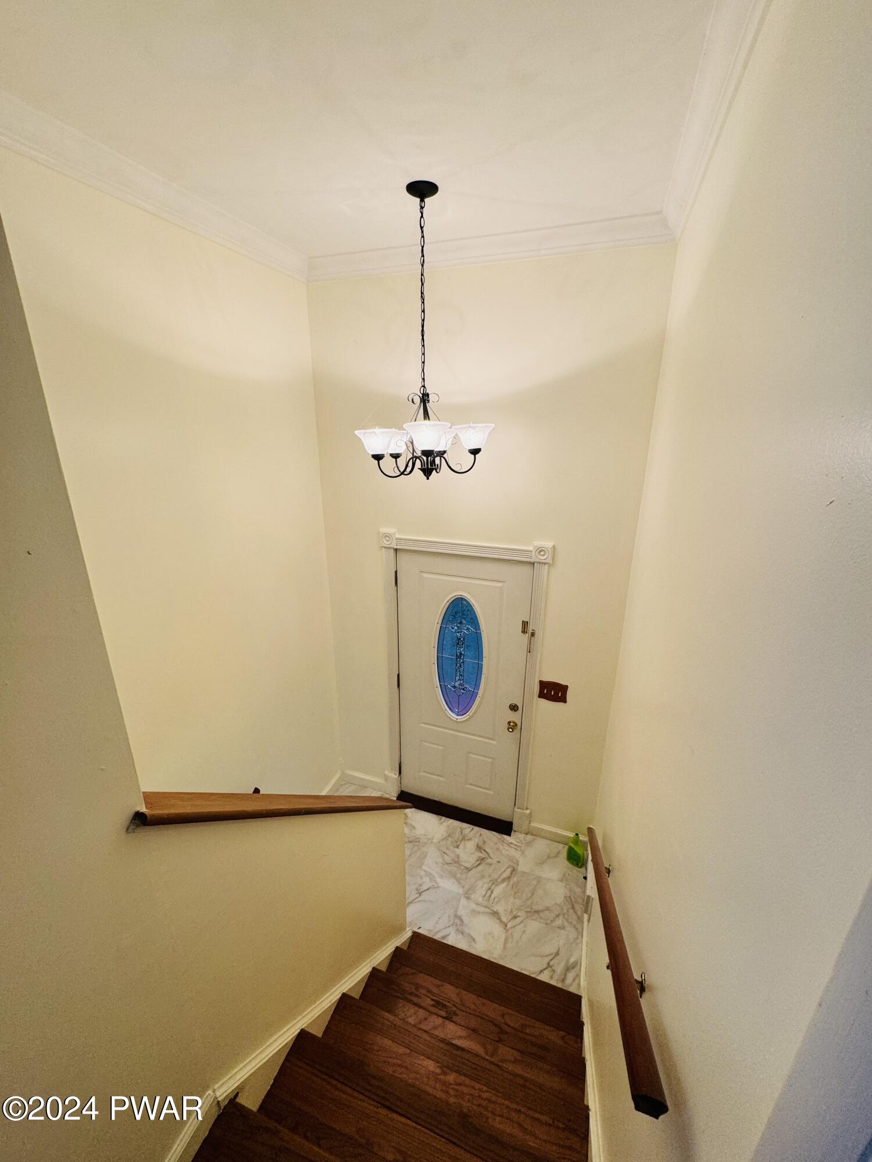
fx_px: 470
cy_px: 581
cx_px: 436
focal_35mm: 14
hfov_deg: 85.7
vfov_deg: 102.1
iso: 100
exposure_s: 1/120
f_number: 2.2
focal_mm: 2.22
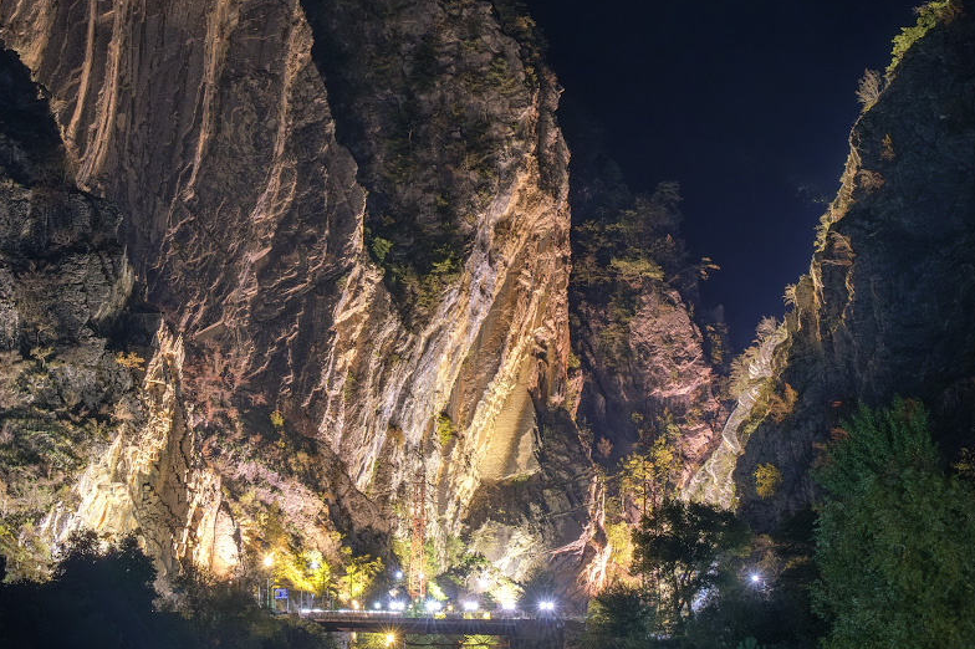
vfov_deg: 10.2
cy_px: 236
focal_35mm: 134
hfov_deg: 15.3
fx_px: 3627
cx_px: 392
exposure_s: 28
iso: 500
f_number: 9
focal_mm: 50
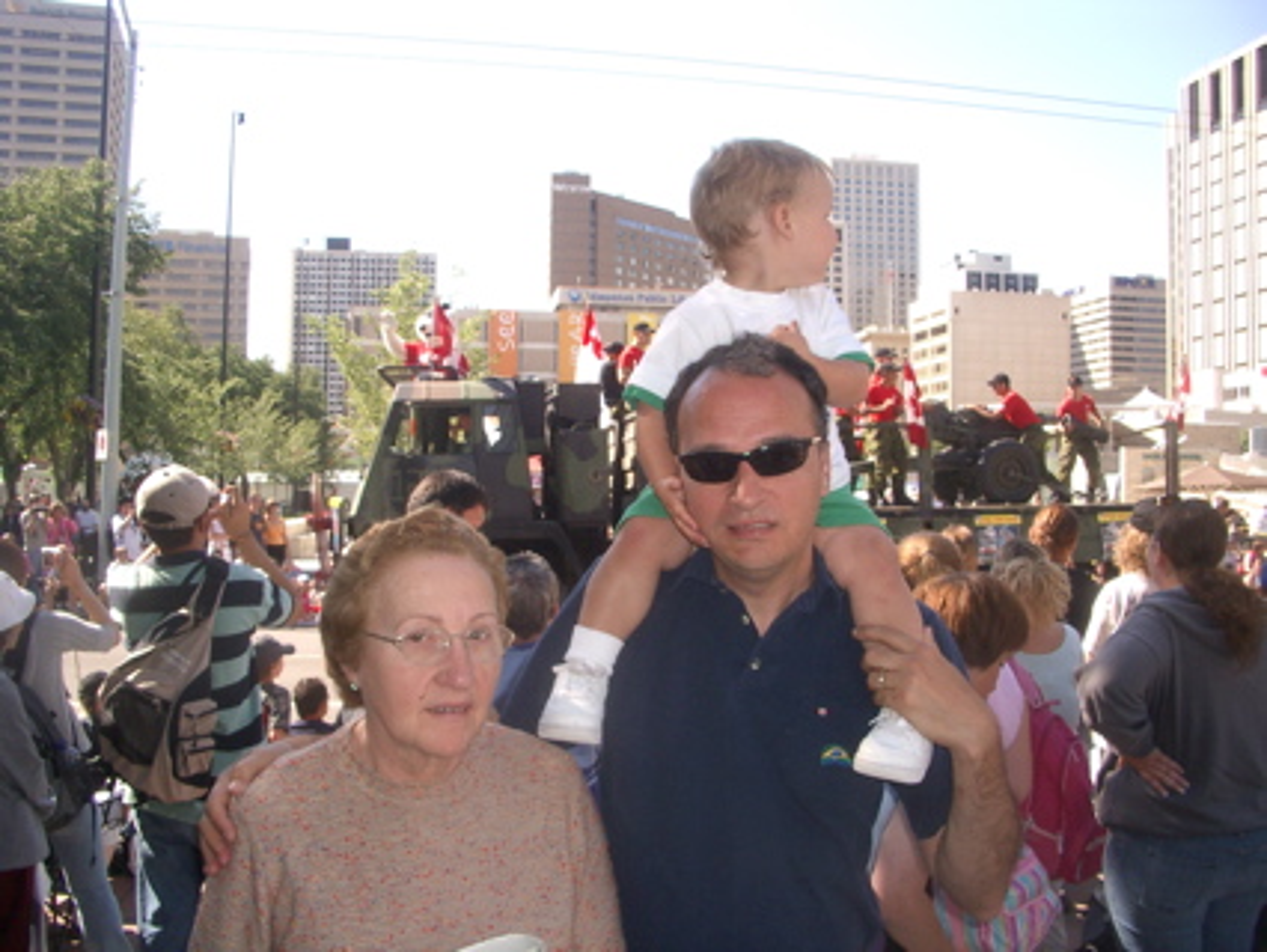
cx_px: 634
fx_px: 1282
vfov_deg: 40.7
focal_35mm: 35
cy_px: 476
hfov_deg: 52.6
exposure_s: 1/320
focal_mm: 5.8
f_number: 4.3
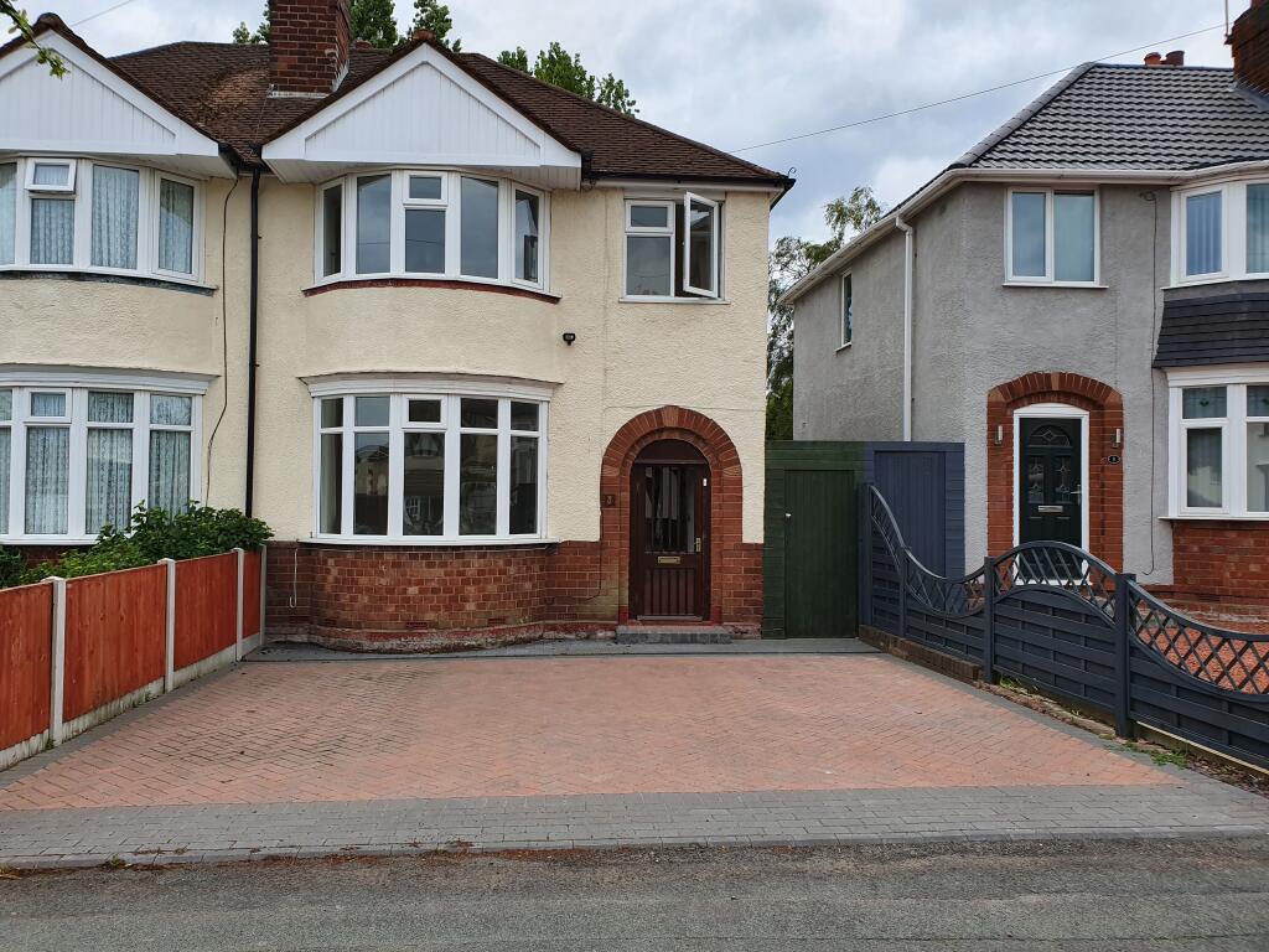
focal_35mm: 26
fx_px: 953
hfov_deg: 67.3
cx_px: 634
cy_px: 476
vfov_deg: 53.1
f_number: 2.4
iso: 50
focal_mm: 4.32
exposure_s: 1/1392
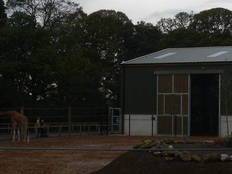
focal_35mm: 106
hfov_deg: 18.5
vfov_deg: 14.0
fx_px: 710
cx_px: 142
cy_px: 84
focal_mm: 7.4
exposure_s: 1/200
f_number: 5.6
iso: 80
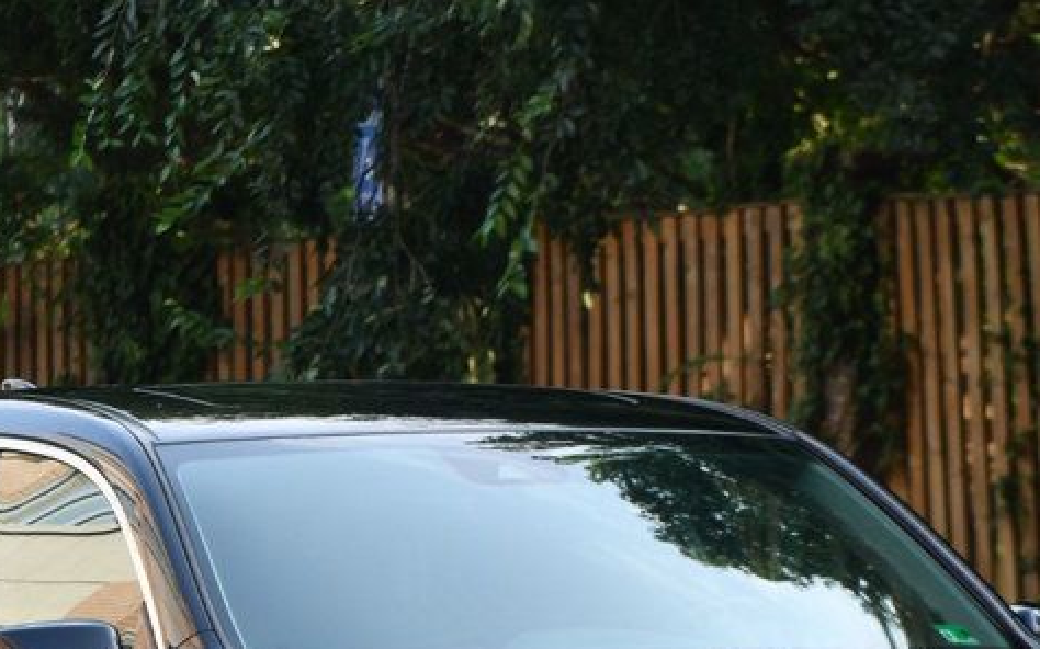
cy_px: 673
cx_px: 443
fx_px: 10286
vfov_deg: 3.6
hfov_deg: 5.8
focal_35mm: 363
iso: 250
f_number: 5.6
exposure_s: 1/250
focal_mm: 110
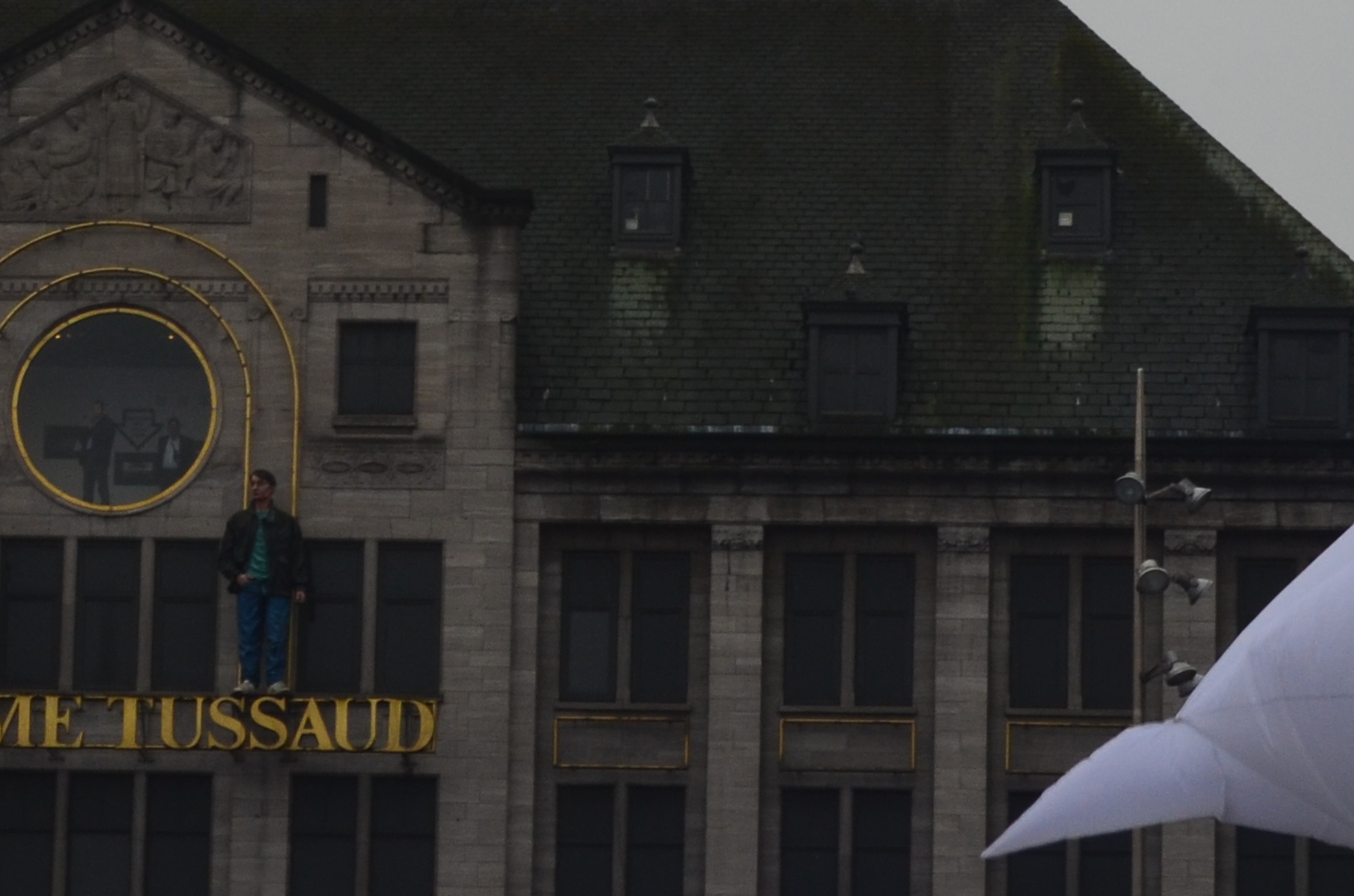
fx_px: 6592
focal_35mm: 176
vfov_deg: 7.8
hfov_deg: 11.7
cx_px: 187
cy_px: 474
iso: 320
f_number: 10
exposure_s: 1/60
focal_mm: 35
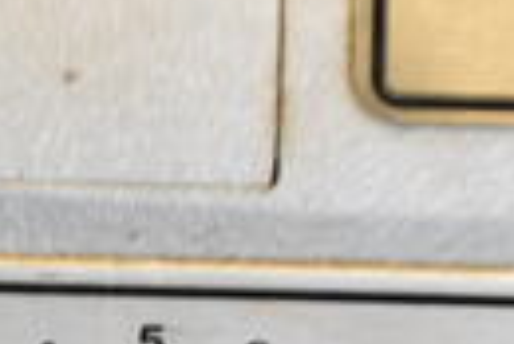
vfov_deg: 6.4
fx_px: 3016
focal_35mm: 211
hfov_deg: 9.7
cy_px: 617
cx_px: 91
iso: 6400
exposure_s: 1/125
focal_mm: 30
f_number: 5.6
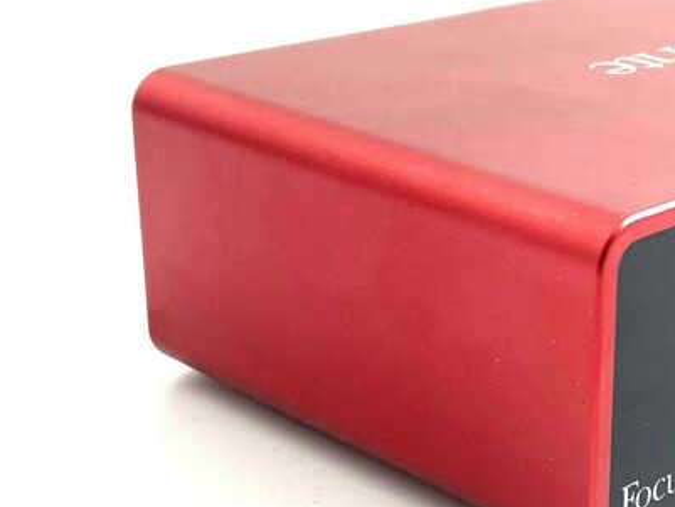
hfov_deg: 23.0
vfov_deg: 17.8
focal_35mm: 83
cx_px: 596
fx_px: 1619
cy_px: 323
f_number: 1.6
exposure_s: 1/208
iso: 32
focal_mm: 4.2
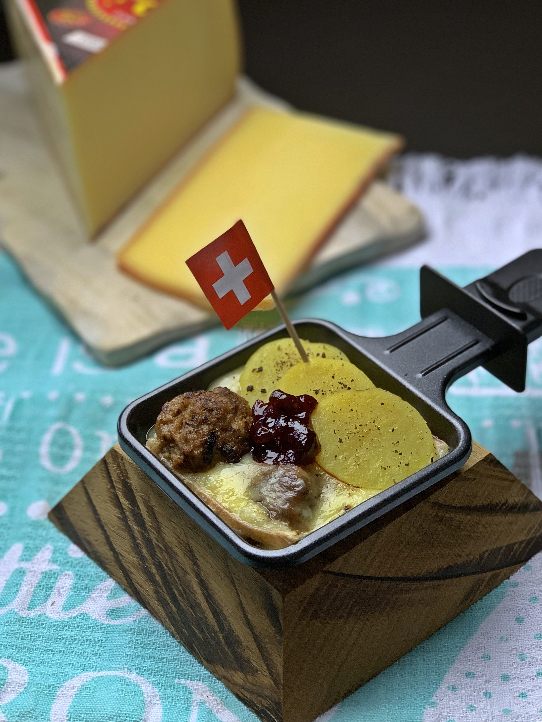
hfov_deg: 21.3
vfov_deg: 28.1
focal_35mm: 69
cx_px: 298
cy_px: 408
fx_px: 1441
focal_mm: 6
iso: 64
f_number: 2.4
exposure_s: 1/100
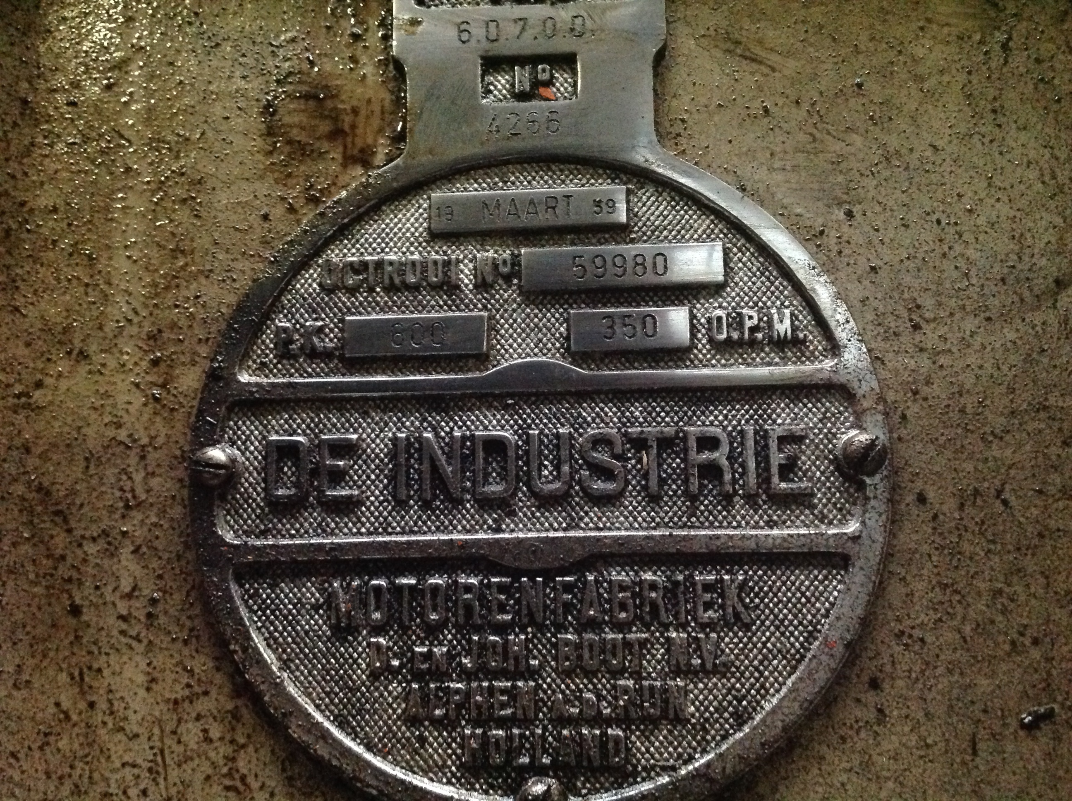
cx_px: 536
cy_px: 400
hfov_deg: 52.7
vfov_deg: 40.6
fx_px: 1082
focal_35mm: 35
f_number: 2.4
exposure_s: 1/15
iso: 800
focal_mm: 4.28
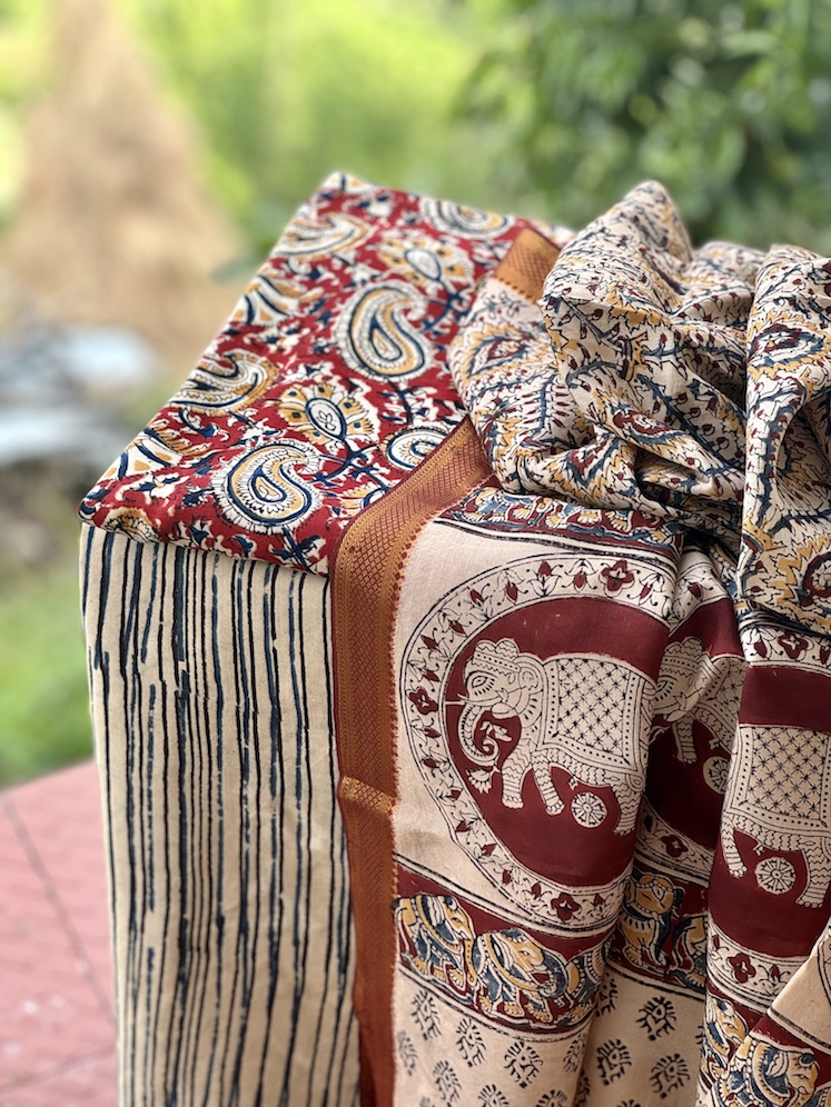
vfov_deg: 25.3
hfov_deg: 19.1
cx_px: 416
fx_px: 2465
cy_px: 554
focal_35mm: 77
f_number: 2.8
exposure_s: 1/99
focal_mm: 9
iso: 25
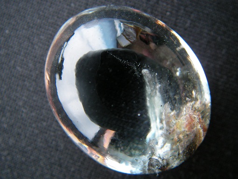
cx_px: 119
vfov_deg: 37.7
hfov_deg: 49.0
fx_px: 261
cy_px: 90
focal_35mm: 38
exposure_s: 1/2.6
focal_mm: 6.3
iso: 100
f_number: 3.3
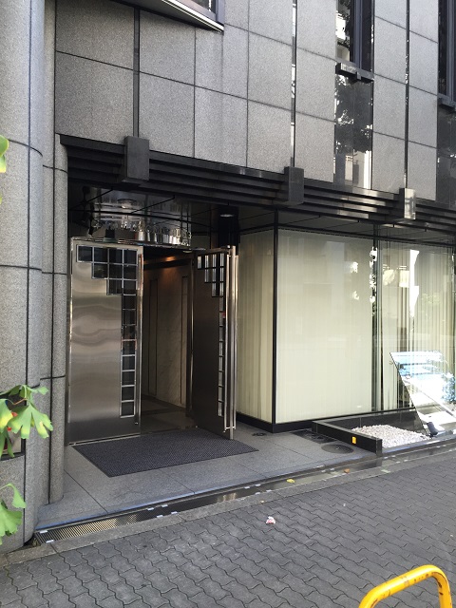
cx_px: 228
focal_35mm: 29
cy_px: 304
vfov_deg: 61.7
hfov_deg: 48.2
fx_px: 509
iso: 50
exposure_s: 1/120
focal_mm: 4.15
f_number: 2.2
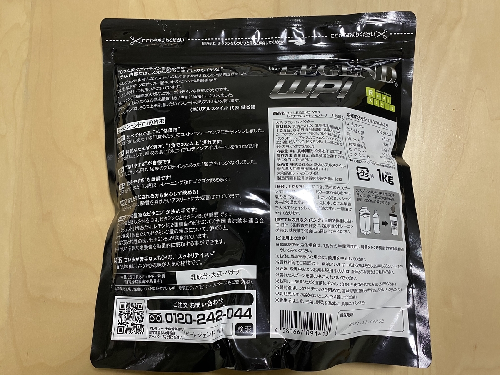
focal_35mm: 26
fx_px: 376
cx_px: 250
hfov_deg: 67.3
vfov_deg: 53.1
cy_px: 188
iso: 160
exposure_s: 1/50
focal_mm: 4.25
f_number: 1.8
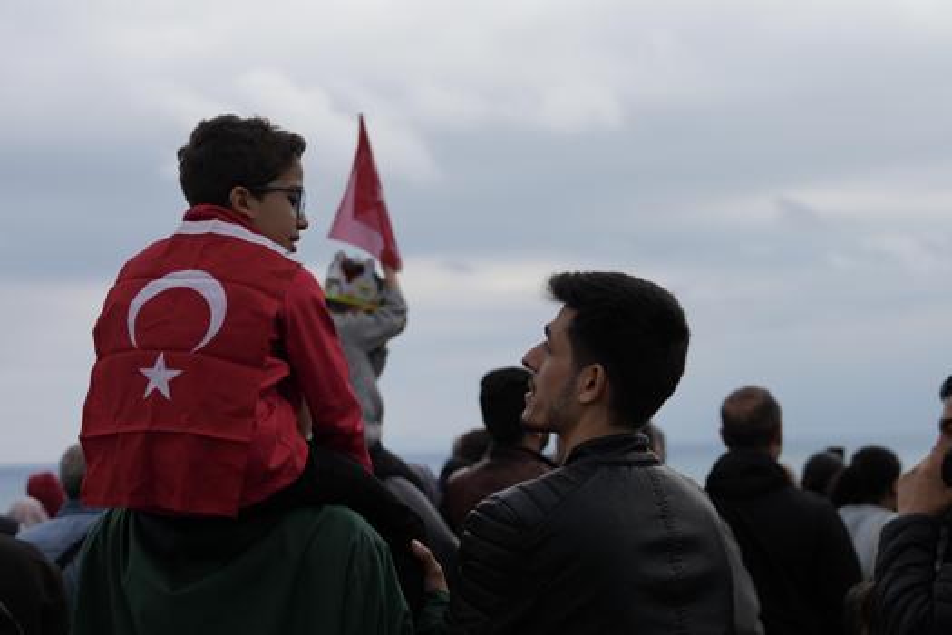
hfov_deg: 43.6
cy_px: 318
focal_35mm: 45
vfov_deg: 29.9
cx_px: 476
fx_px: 1190
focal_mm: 45
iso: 100
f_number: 2.8
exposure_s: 1/1000
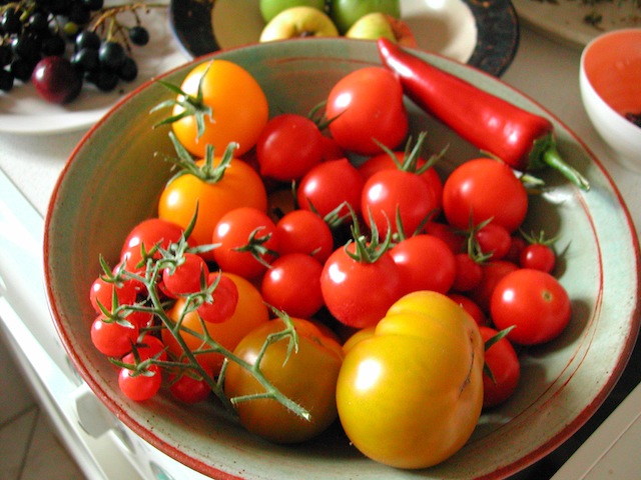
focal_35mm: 38
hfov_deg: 49.0
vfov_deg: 37.7
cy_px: 240
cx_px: 320
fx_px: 704
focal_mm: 8
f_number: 2.8
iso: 274
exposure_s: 1/3.6
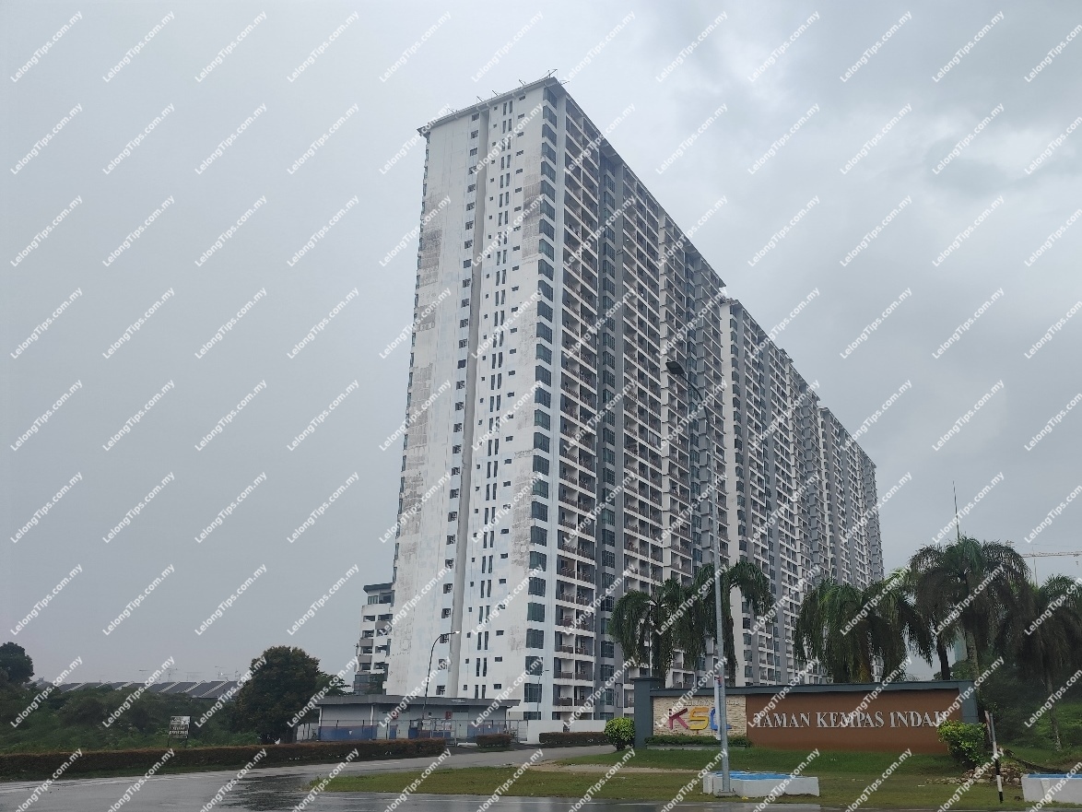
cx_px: 541
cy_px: 406
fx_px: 719
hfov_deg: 73.9
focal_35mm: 23
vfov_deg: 58.9
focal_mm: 6.14
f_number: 1.65
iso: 50
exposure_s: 1/221
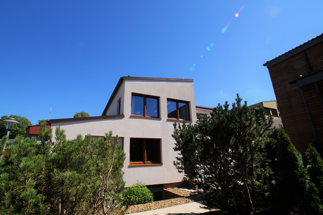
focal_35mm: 16
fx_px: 148
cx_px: 162
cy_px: 108
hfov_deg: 95.0
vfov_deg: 72.0
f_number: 13
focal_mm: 11
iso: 100
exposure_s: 1/80
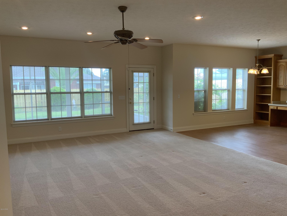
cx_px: 144
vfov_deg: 48.2
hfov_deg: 61.7
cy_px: 108
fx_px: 240
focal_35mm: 29
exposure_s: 1/60
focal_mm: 3
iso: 40
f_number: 1.8
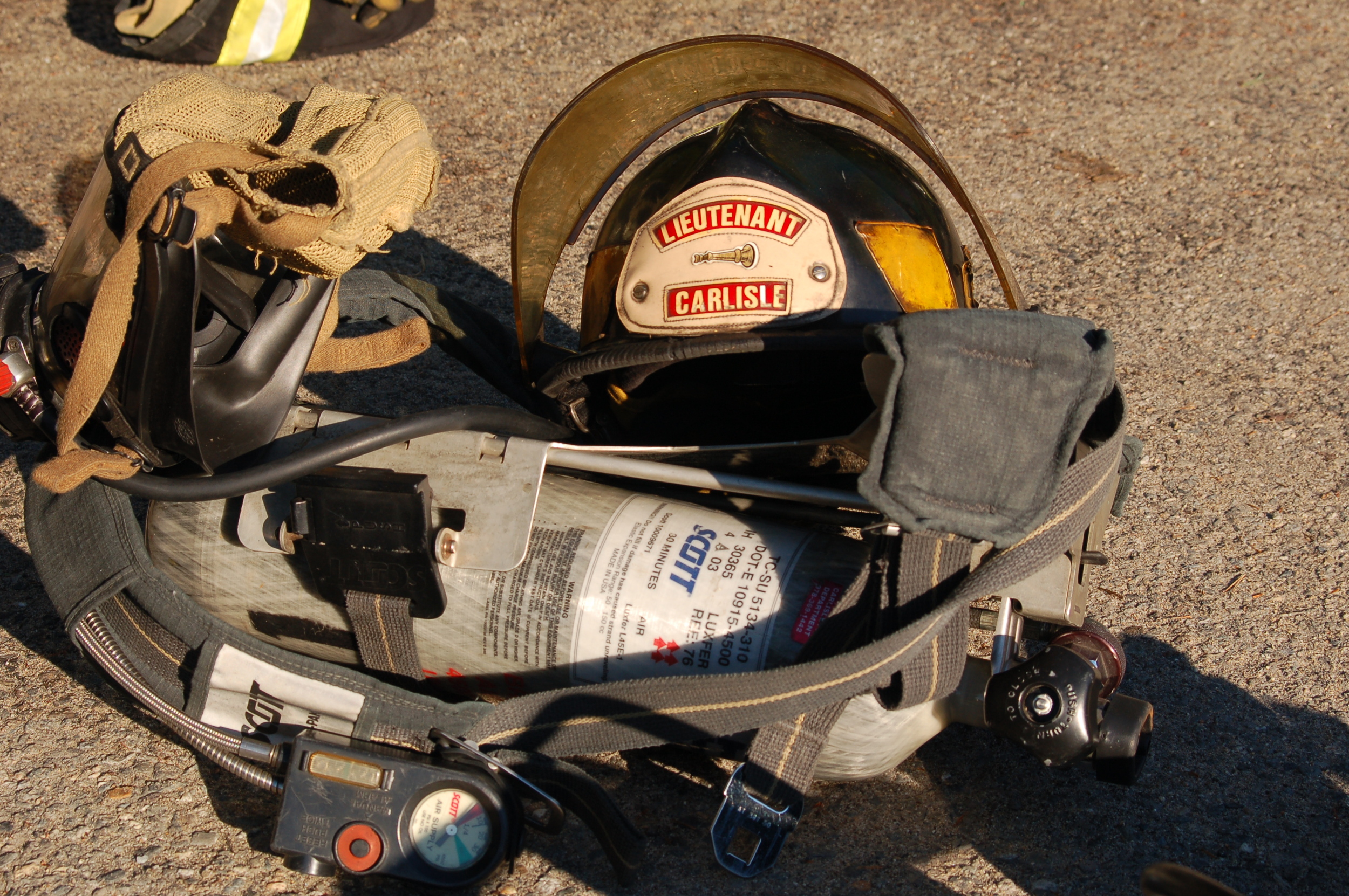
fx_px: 1572
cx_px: 674
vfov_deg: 31.8
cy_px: 448
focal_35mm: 42
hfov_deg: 46.4
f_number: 8
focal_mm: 28
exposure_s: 1/250
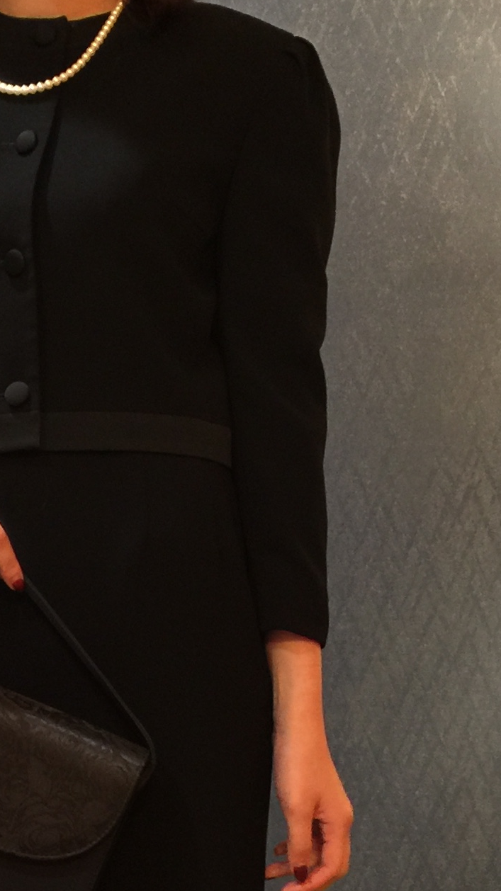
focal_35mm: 82
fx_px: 1938
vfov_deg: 25.6
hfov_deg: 14.6
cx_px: 89
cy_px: 661
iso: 64
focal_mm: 4.15
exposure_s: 1/4
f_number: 2.2
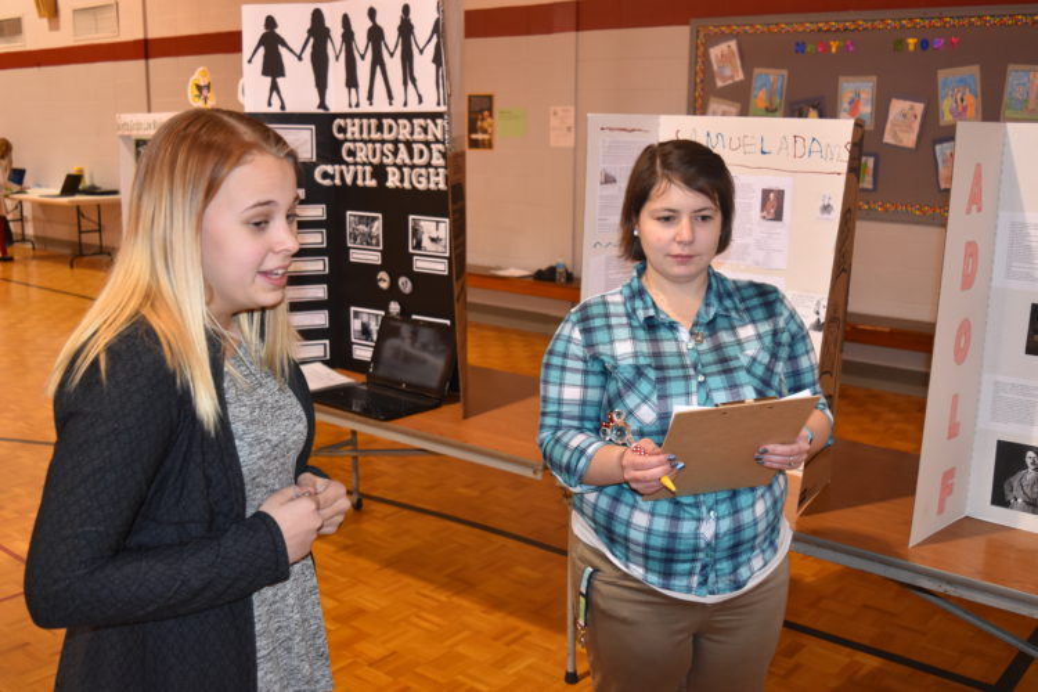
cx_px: 519
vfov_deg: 36.9
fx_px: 1038
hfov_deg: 53.1
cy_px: 346
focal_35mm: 36
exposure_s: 1/80
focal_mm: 24
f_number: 4.5
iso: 800
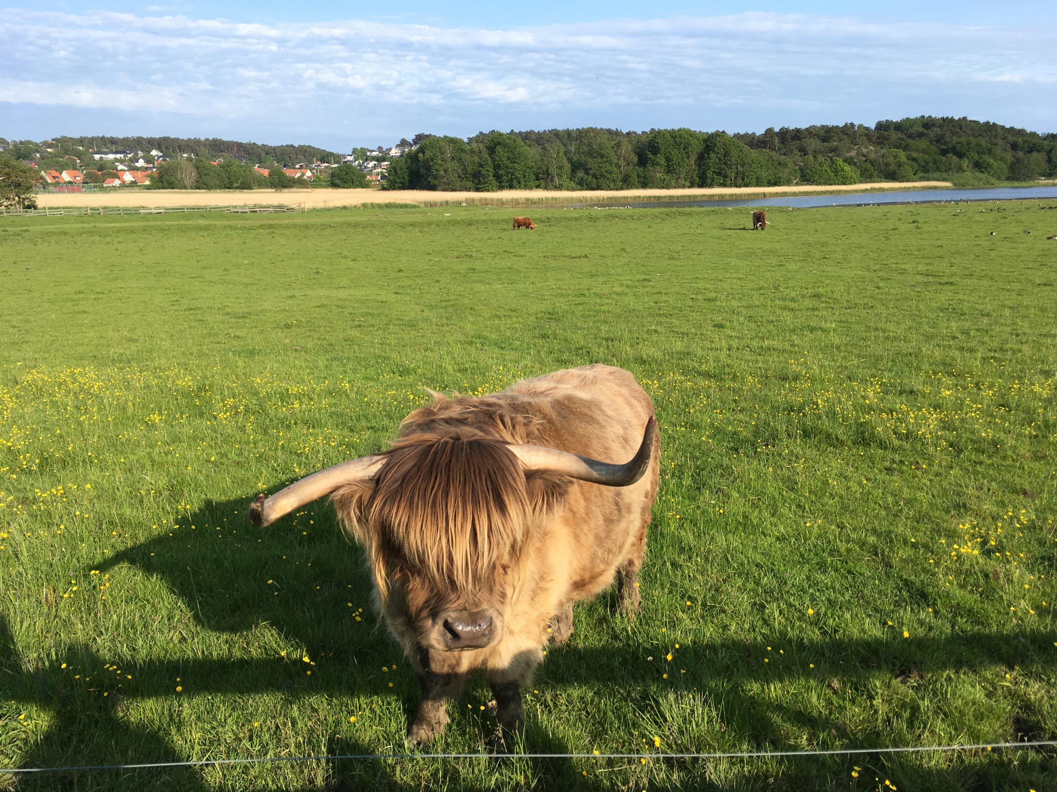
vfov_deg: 48.2
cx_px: 528
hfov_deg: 61.7
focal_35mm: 29
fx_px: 886
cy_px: 396
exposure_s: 1/1261
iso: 25
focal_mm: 4.15
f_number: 2.2
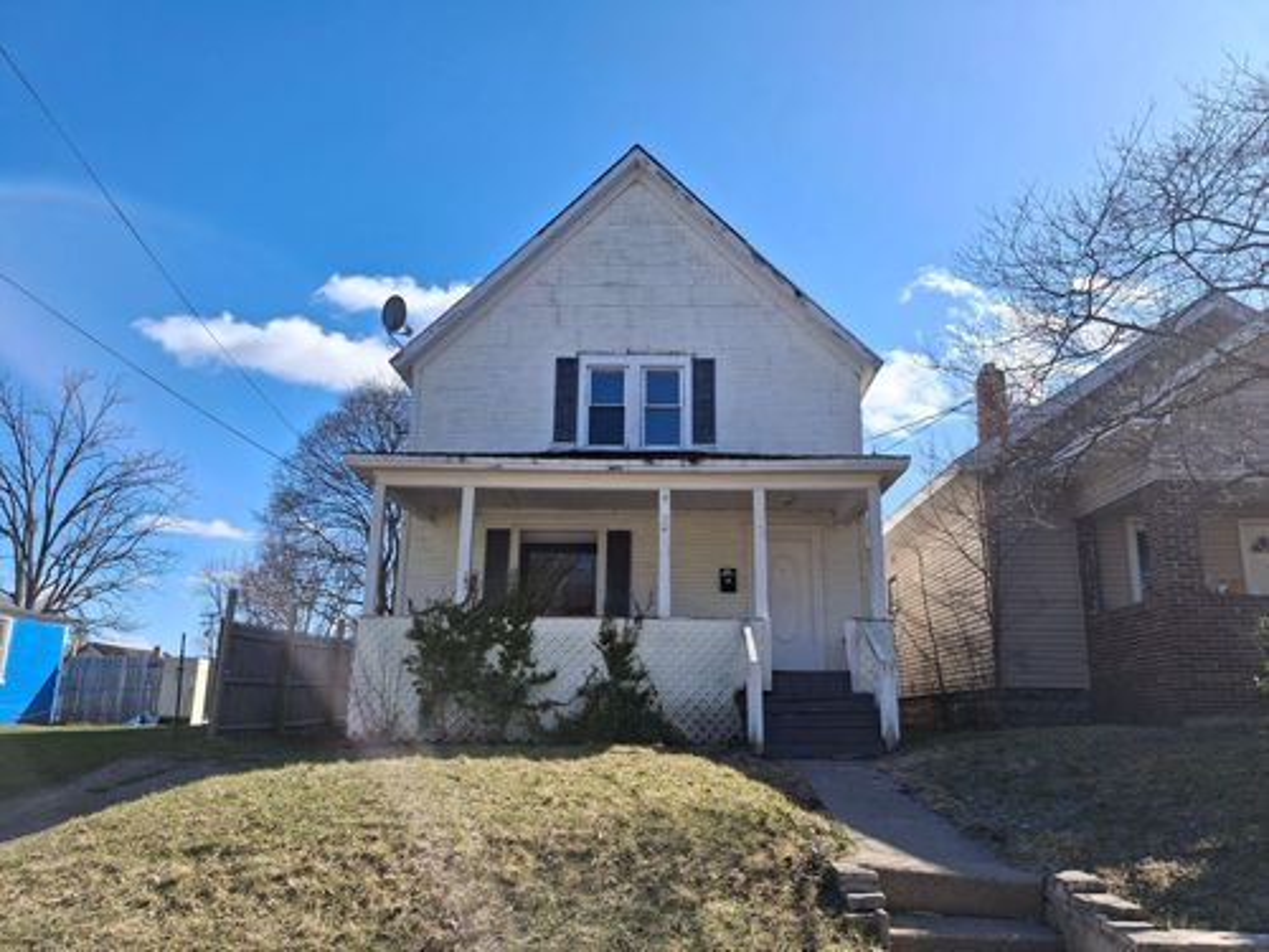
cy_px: 476
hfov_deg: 69.4
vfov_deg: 54.9
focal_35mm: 25
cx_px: 634
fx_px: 916
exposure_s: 1/1908
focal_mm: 4.69
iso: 32
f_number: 1.8
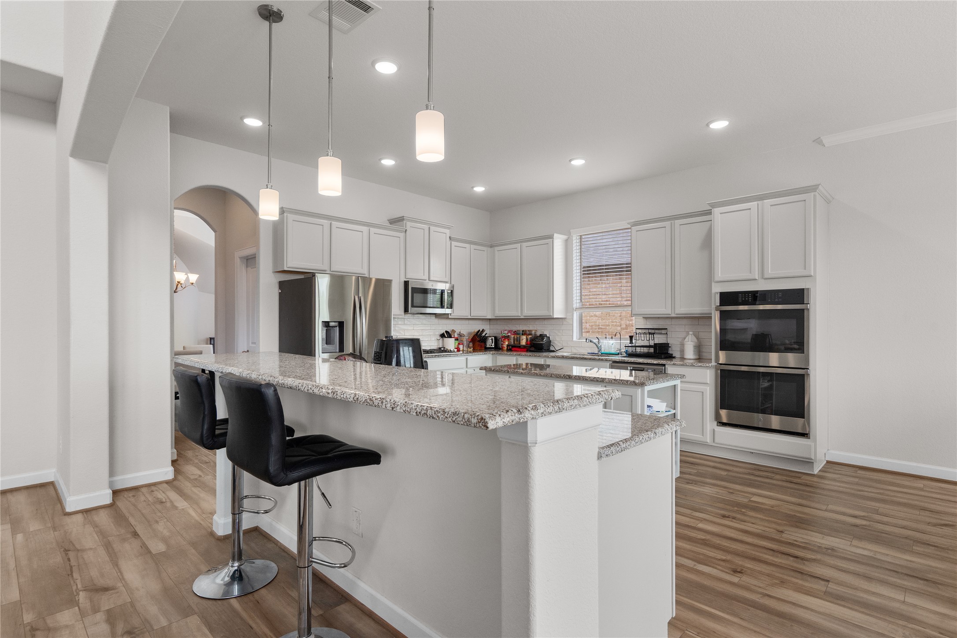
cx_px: 478
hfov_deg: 93.3
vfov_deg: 70.4
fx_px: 452
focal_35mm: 17
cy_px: 319
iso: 500
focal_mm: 17
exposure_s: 1/50
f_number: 8
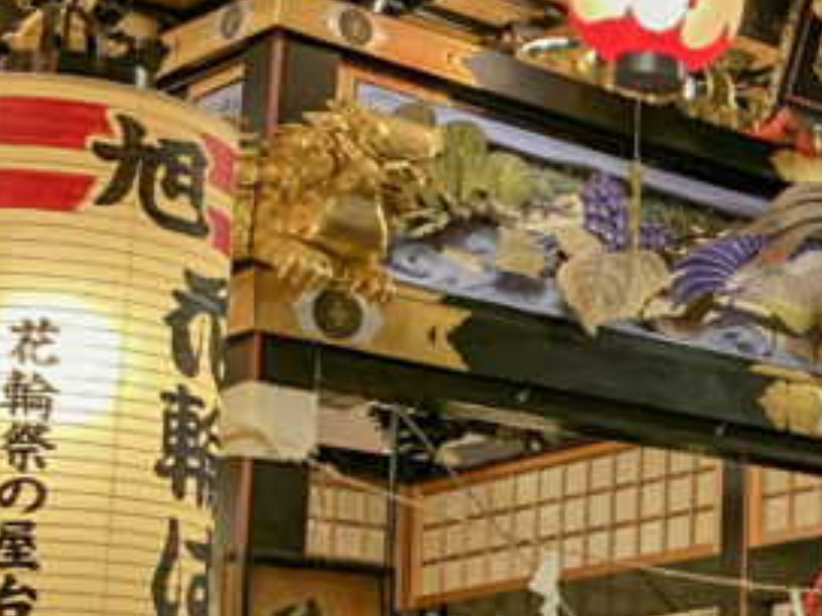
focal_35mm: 98
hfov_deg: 17.3
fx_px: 2327
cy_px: 495
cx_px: 1366
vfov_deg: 15.0
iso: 250
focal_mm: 4.25
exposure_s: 1/50
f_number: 1.8
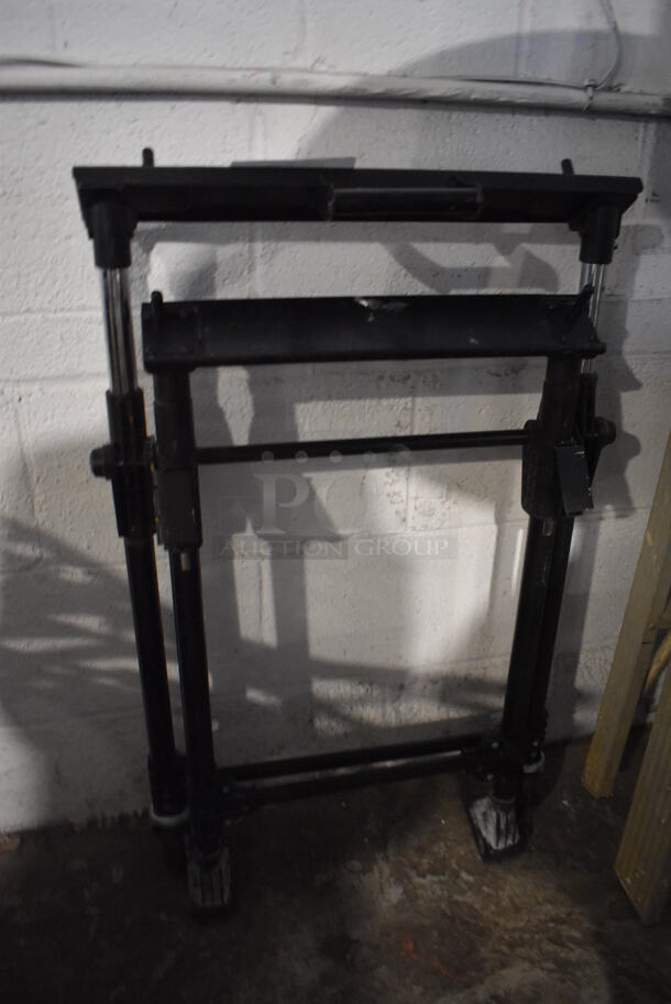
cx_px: 336
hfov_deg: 48.0
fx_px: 754
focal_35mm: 27
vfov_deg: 67.3
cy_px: 502
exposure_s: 1/125
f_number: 3.5
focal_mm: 18
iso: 4500
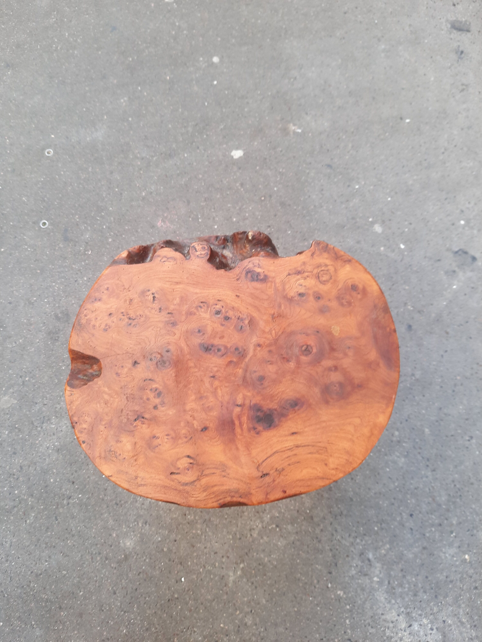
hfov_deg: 54.9
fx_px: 464
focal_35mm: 25
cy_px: 321
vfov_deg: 69.4
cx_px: 241
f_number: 2
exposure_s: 1/50
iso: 40
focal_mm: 4.6
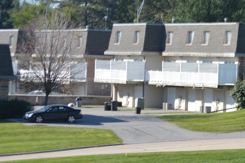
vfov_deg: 4.3
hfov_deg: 6.4
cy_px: 72
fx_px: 2183
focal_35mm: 321
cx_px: 265
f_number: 7.1
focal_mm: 98
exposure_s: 1/200
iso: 100
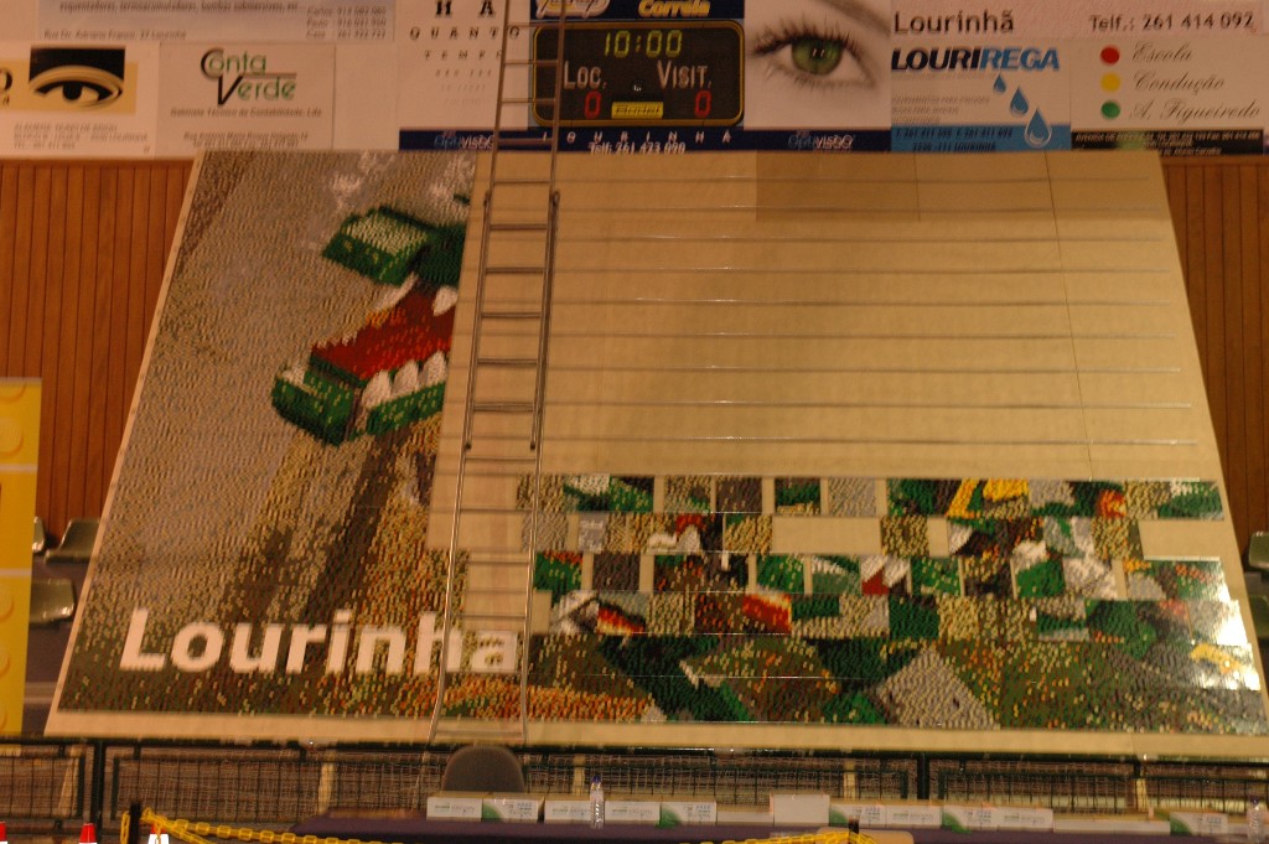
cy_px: 422
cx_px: 634
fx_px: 1849
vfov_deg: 25.7
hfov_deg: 37.9
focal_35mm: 52
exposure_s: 1/13
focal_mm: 35
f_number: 6.3
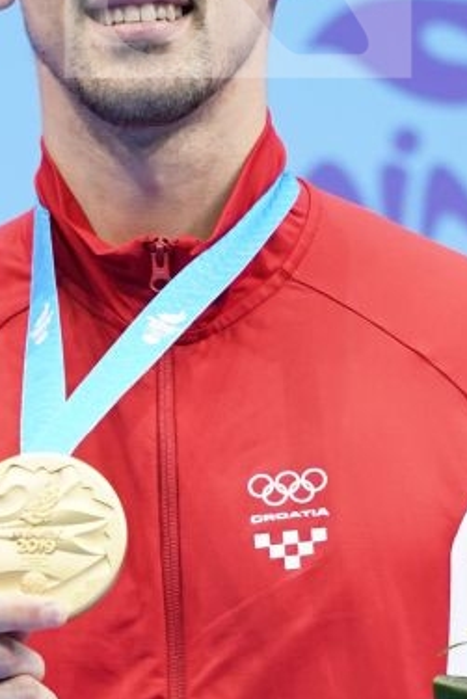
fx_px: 37226
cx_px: 238
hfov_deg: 0.7
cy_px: 567
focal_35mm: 1915
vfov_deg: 1.1
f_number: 2.8
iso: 1000
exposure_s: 1/500
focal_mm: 400
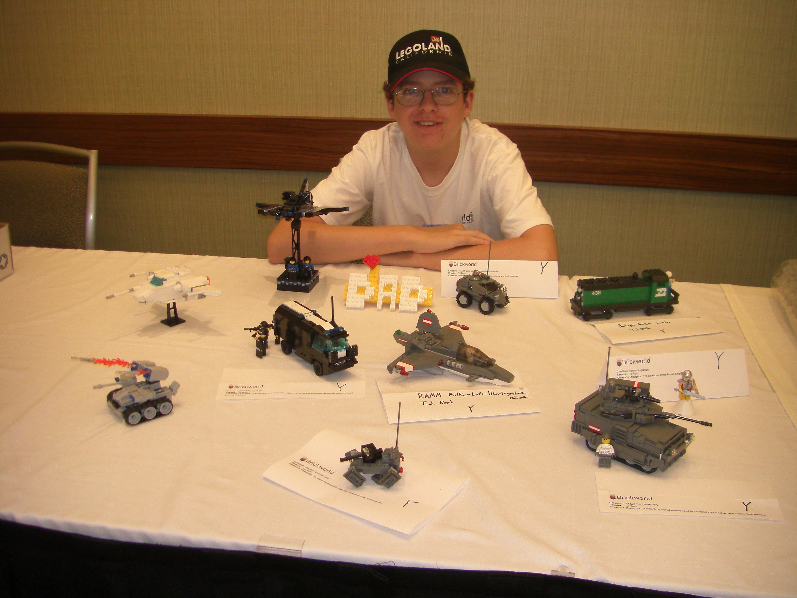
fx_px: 875
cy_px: 299
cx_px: 398
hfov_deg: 49.0
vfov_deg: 37.7
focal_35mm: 38
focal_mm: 6.3
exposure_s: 1/50
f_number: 3.4
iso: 200
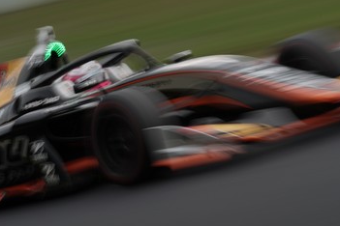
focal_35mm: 410
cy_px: 76
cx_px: 122
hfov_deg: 5.0
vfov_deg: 3.4
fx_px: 3872
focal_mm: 200
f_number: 20
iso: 50
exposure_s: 1/8
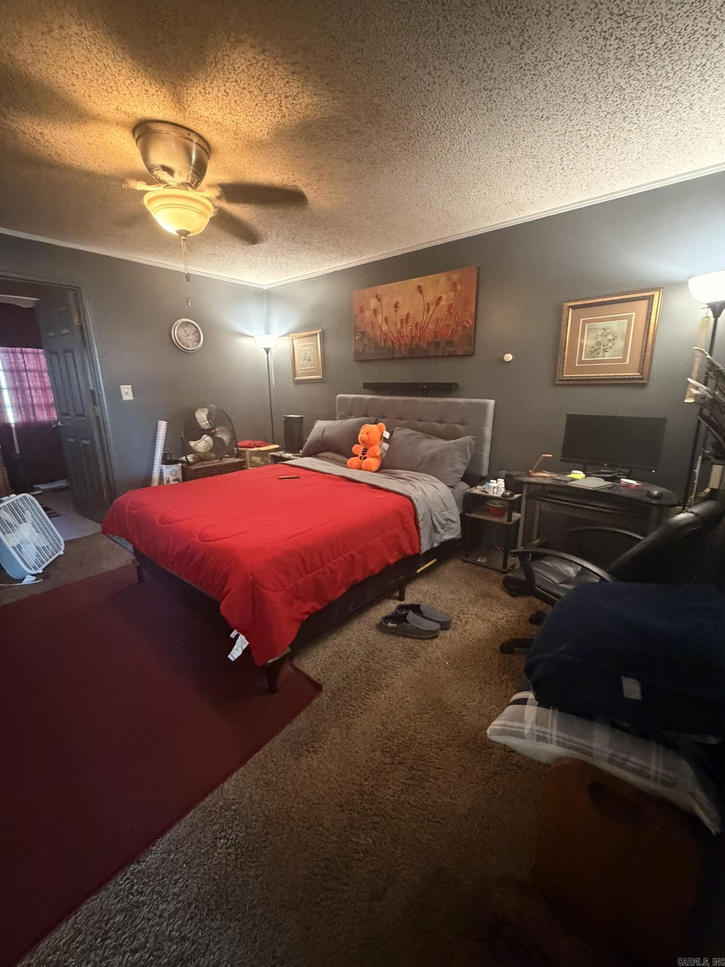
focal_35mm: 14
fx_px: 391
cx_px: 362
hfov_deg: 85.7
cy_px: 484
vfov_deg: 102.1
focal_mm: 2.22
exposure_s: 1/40
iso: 1250
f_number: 2.2
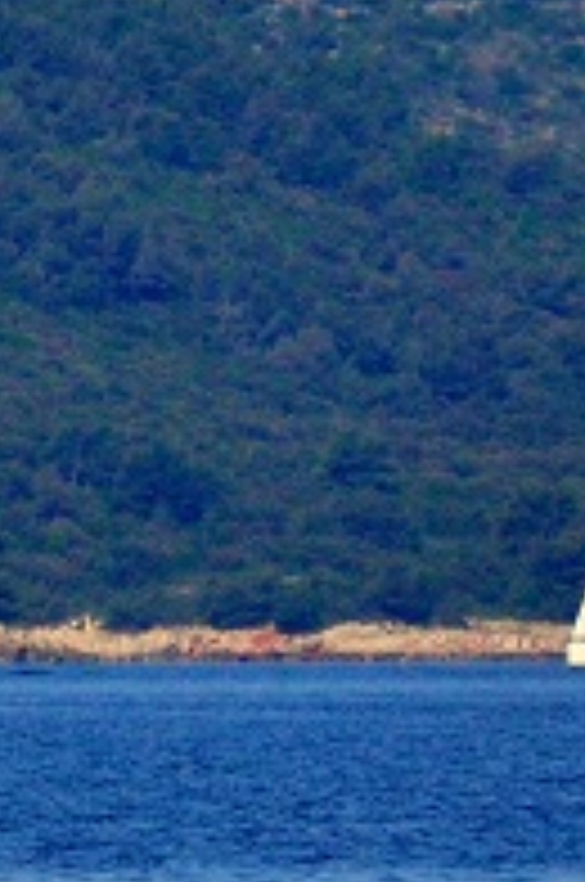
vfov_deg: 1.4
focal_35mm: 1528
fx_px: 37374
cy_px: 290
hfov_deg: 0.9
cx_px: -871
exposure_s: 1/8000
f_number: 5.3
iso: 1400
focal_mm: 200
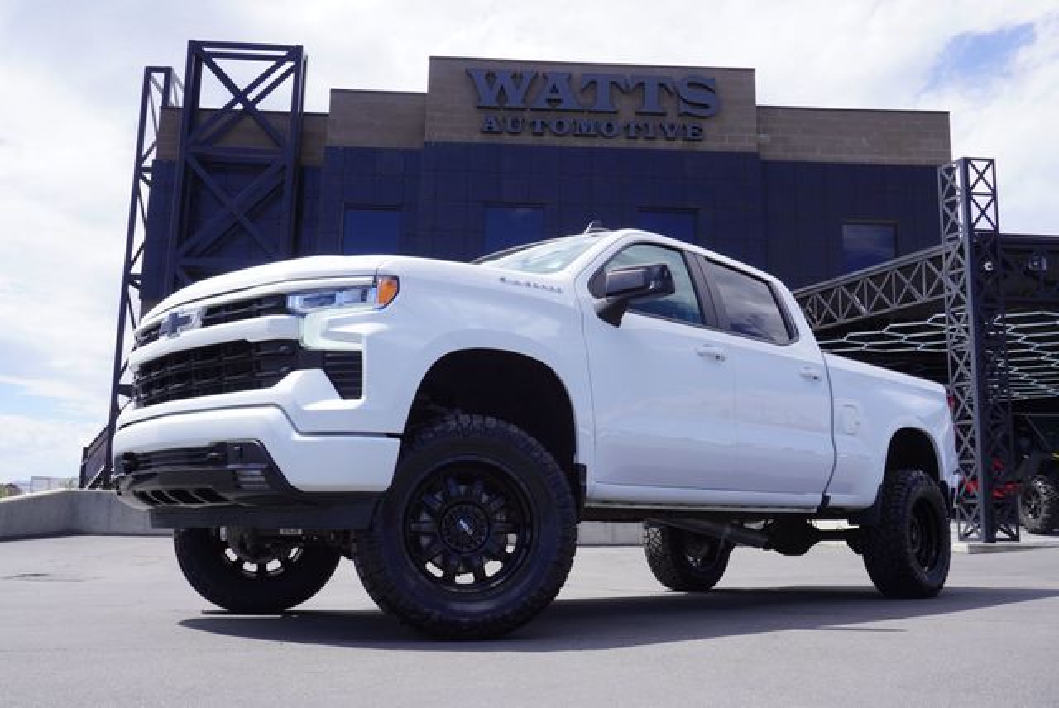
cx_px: 530
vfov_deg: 40.0
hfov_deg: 57.2
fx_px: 972
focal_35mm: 33
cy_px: 354
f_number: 10
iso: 100
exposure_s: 1/125
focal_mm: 22
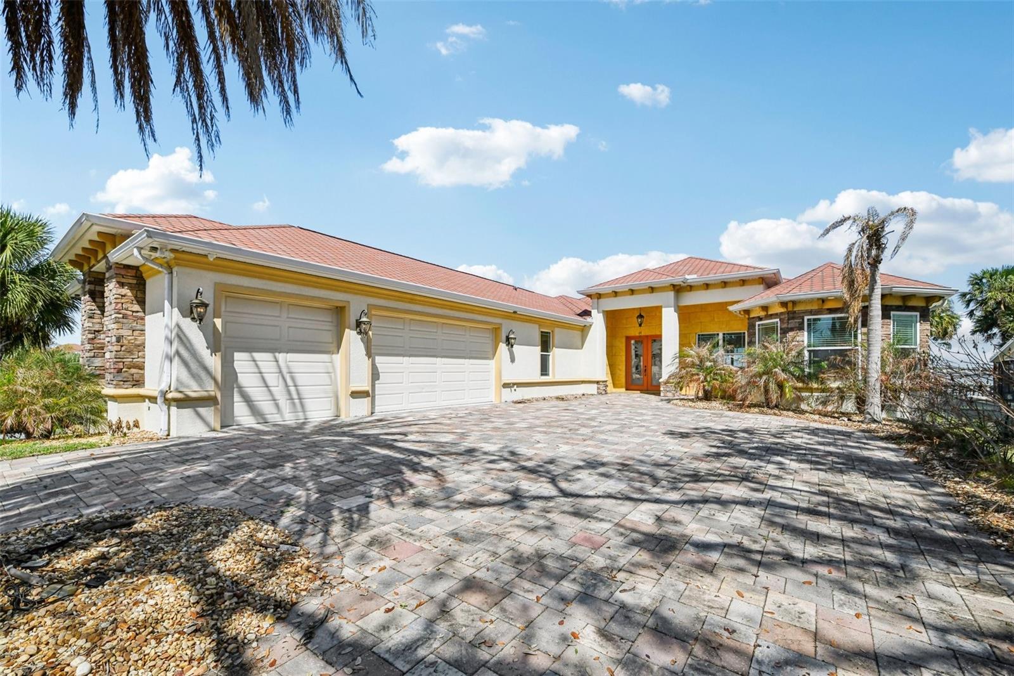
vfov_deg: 81.2
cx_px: 507
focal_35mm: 14
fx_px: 394
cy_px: 338
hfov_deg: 104.3
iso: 400
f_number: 8
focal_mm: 14
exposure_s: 1/1250
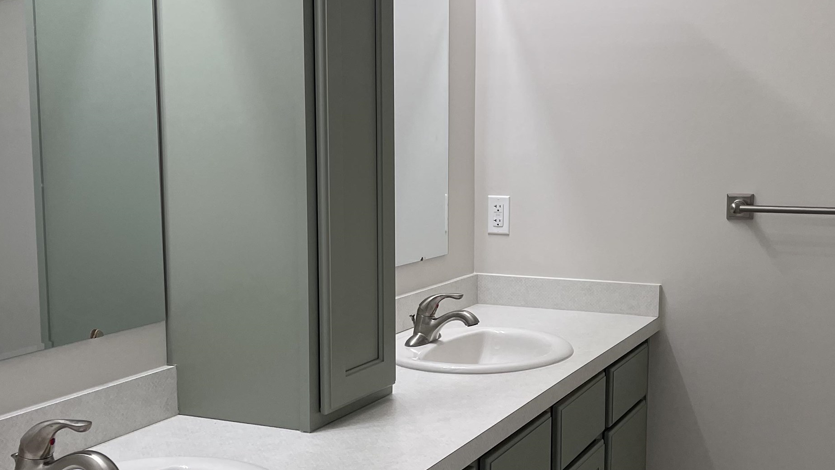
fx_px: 1041
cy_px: 280
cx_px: 444
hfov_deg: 43.7
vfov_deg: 25.4
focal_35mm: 47
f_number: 1.6
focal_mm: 5.1
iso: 80
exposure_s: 1/120
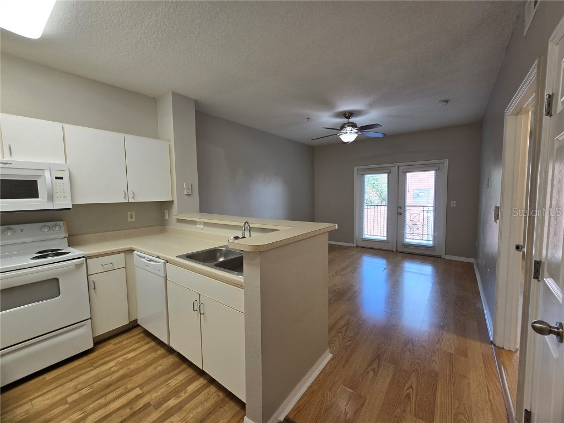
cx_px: 282
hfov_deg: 106.2
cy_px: 212
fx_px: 212
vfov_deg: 89.9
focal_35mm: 13
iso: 50
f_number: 2.2
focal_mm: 2.2
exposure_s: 1/60
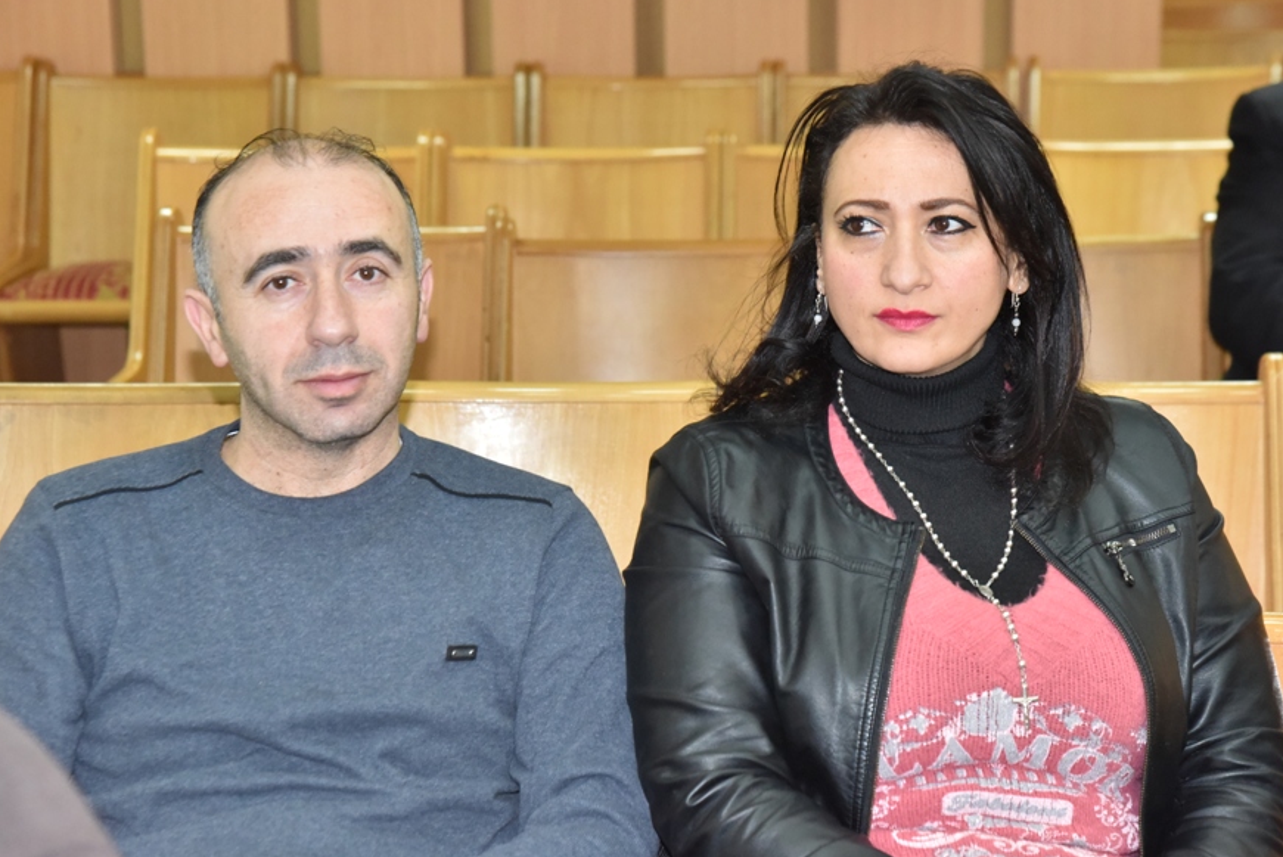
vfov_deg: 13.7
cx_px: 684
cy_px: 396
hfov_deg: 20.4
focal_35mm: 100
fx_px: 3566
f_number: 6.3
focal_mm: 85
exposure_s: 1/160
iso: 2500
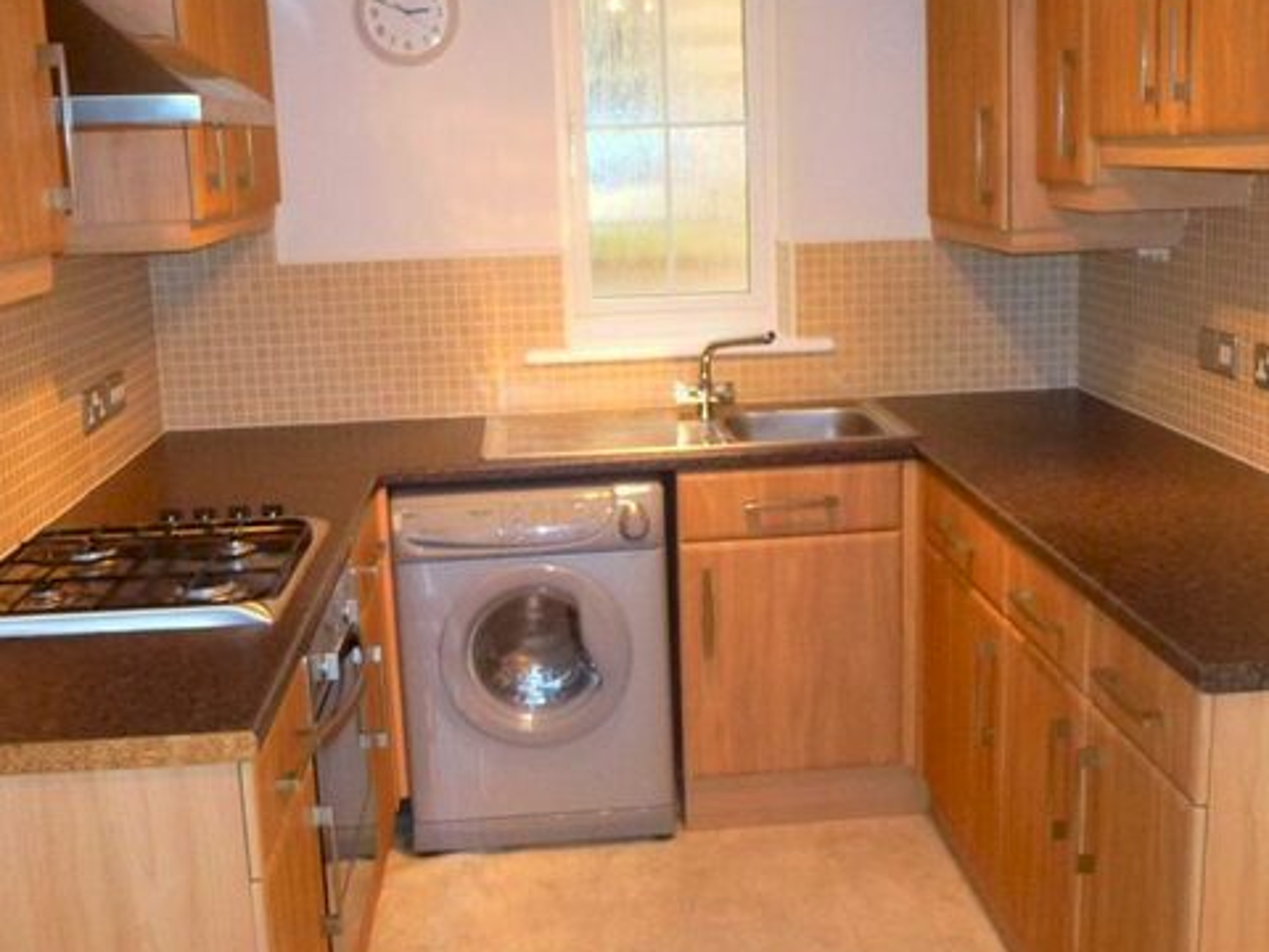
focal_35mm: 35
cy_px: 364
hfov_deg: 52.6
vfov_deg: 40.4
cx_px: 650
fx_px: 1283
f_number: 3.3
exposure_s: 1/60
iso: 800
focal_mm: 4.3
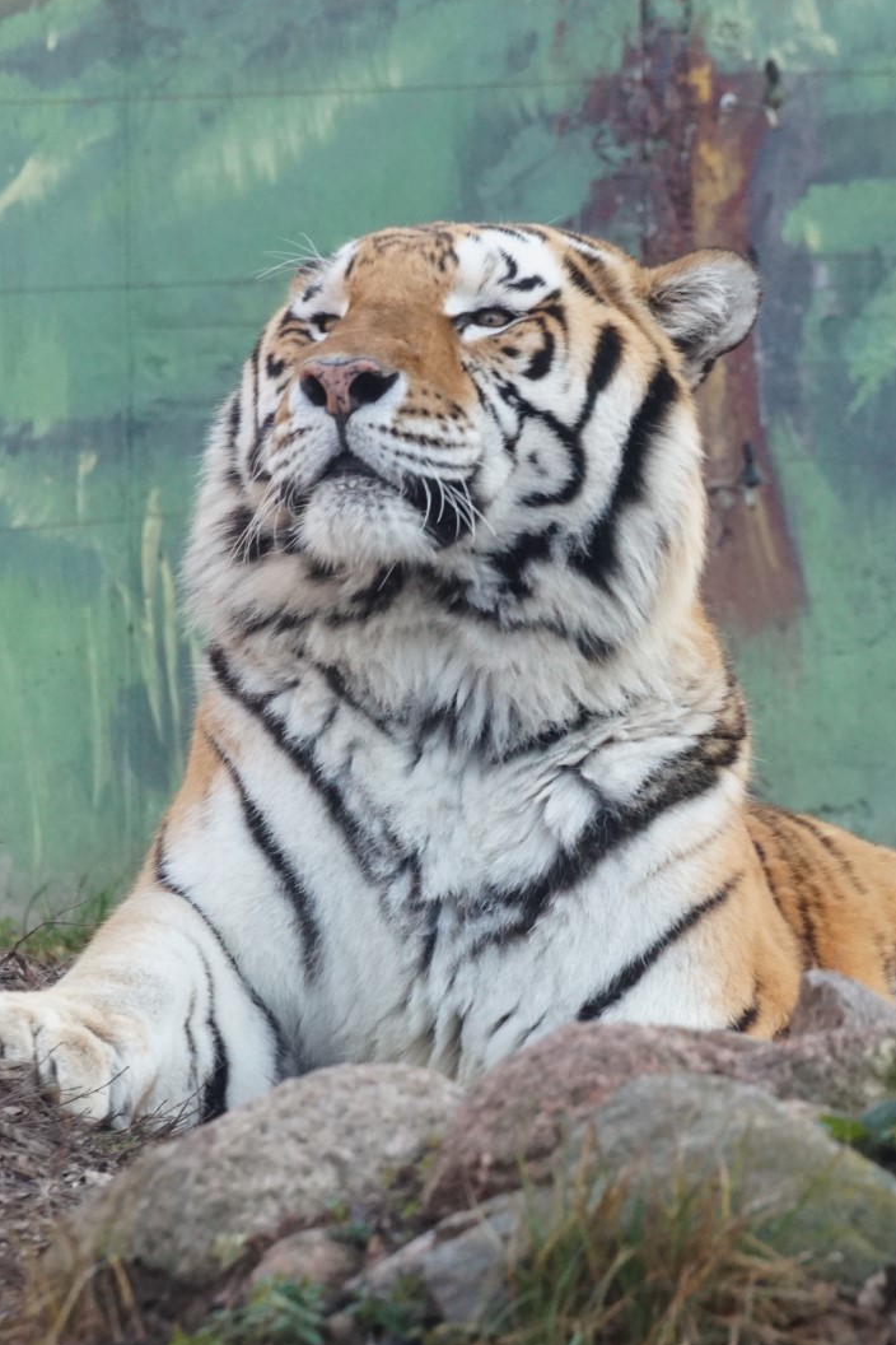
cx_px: 624
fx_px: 25795
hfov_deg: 2.0
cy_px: 674
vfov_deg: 3.0
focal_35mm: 691
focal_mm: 300
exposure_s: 1/100
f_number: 13
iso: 1600
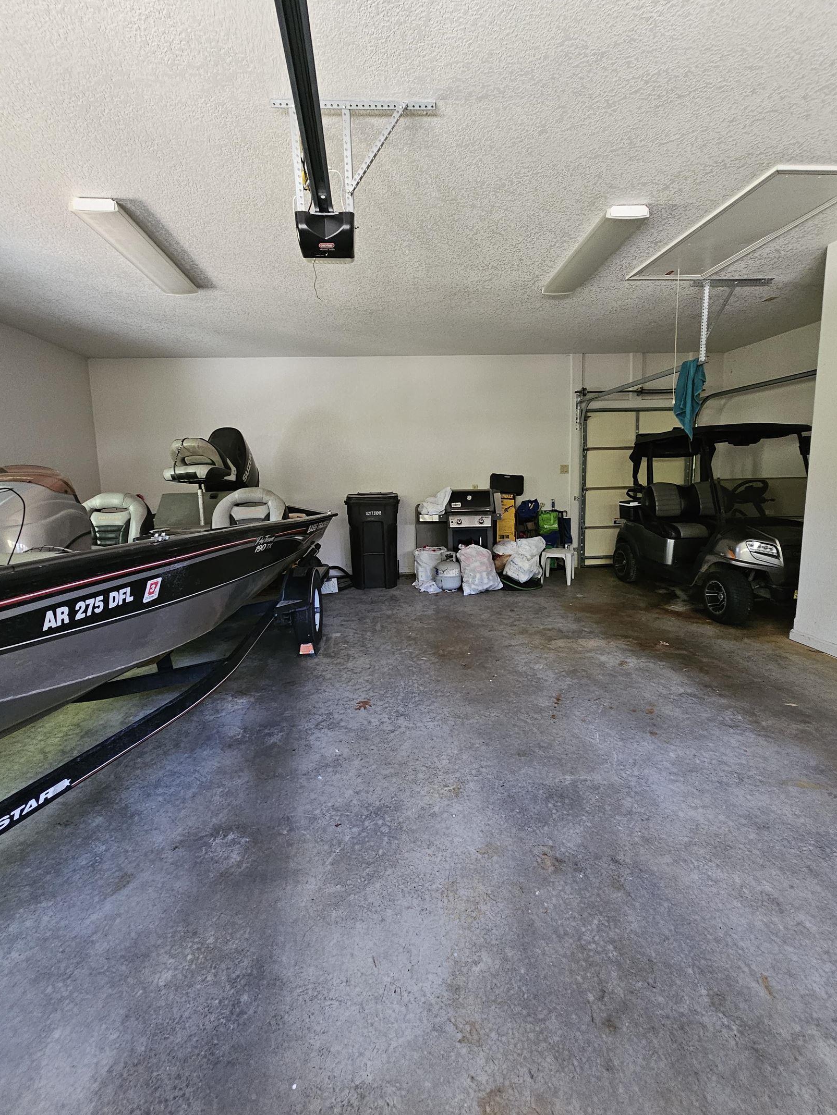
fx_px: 451
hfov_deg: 85.7
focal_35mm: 14
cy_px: 540
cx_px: 415
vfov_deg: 102.0
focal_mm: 2.2
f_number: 2.2
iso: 640
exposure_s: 1/30
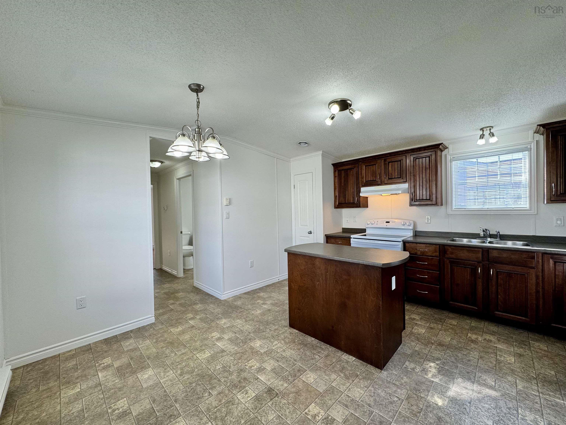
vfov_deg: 85.7
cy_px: 212
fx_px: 229
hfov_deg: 102.1
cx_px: 283
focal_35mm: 14
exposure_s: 1/120
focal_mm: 2.22
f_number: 2.2
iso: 80
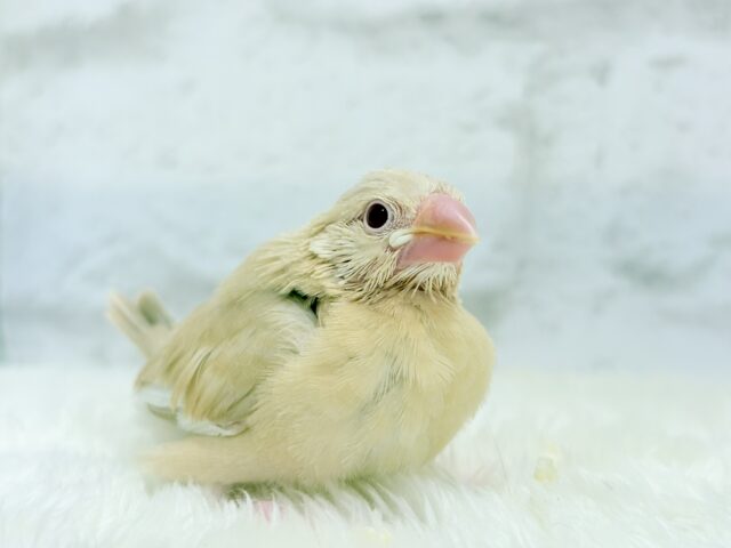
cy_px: 274
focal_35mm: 52
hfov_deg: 36.8
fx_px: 1098
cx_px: 366
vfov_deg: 28.0
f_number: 1.6
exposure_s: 1/100
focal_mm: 5.96
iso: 64
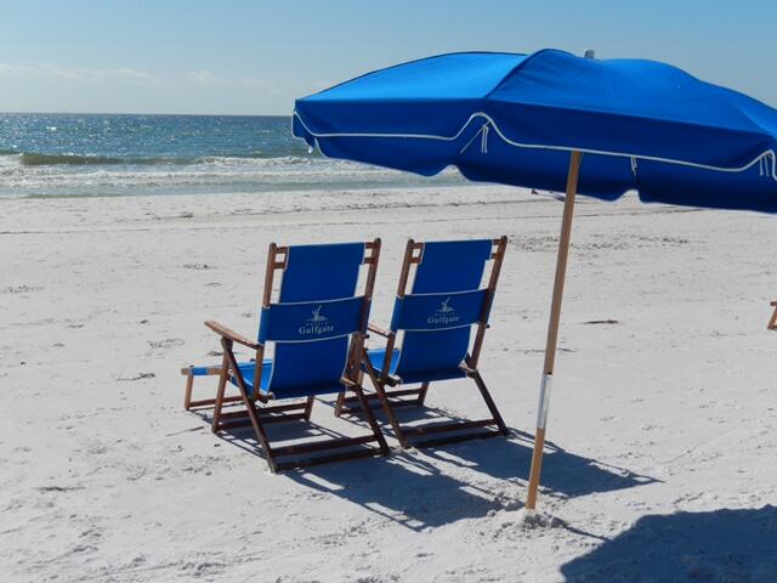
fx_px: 1145
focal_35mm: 51
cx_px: 388
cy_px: 292
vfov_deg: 28.6
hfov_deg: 37.5
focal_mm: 9.2
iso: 125
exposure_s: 1/640
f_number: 9
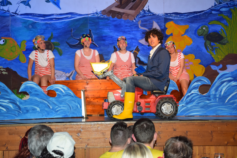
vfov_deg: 17.5
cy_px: 79
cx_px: 118
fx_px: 513
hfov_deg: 26.0
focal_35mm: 78
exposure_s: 1/60
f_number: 5
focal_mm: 52
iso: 800
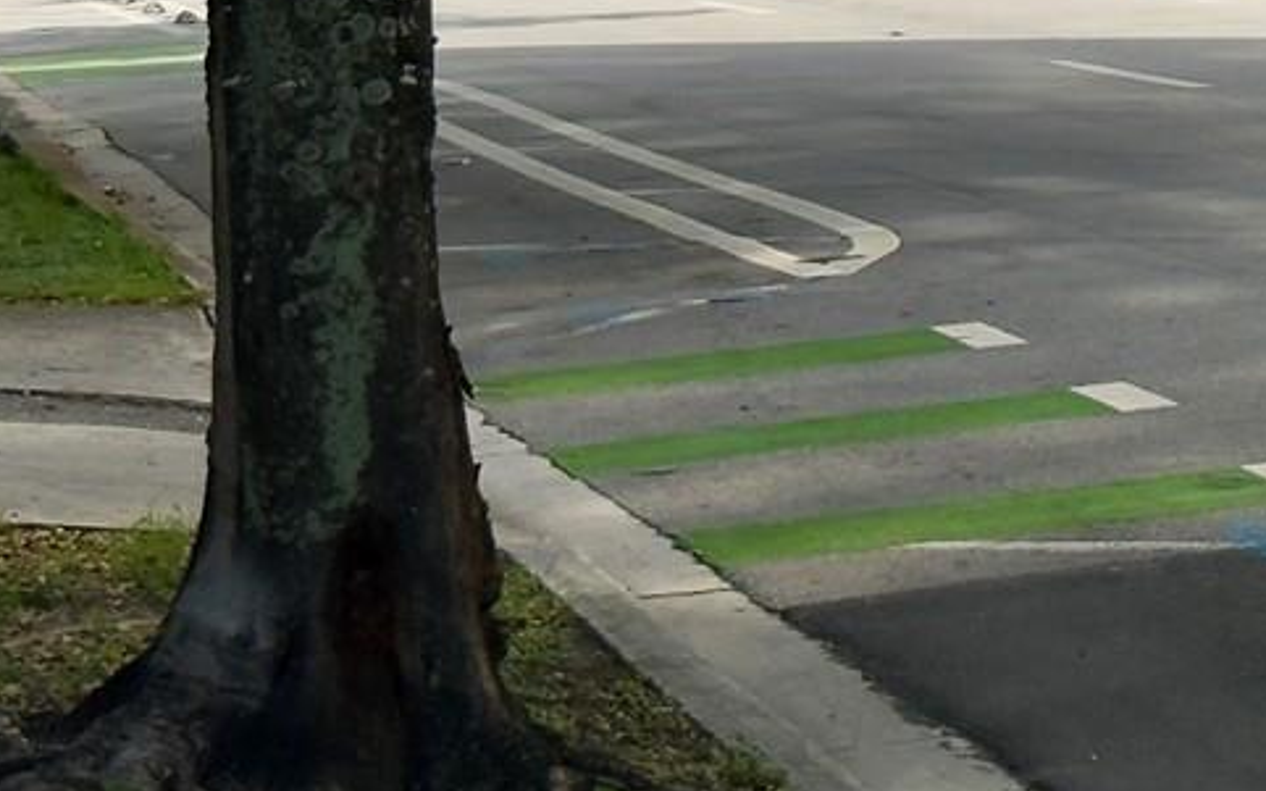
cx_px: 1870
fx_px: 5830
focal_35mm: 169
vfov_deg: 7.5
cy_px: -733
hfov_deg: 11.9
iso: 64
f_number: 1.78
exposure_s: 1/6536
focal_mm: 6.76
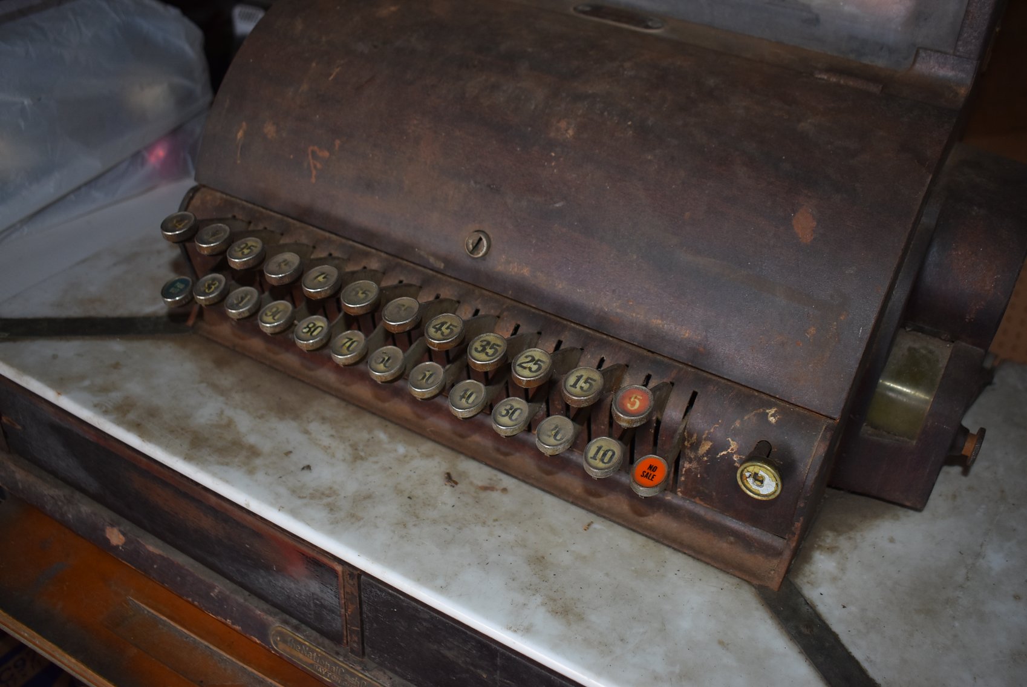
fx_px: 985
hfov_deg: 55.1
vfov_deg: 38.4
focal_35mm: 34
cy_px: 344
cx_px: 514
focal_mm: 23
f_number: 3.8
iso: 500
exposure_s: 1/125
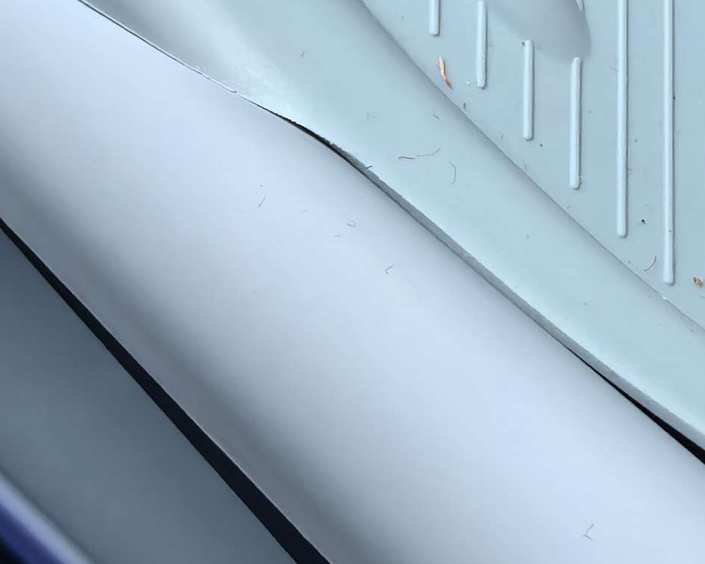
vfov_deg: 6.6
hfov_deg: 8.4
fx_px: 4758
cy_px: -441
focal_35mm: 228
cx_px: 764
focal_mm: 6.98
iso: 320
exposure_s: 1/50
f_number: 2
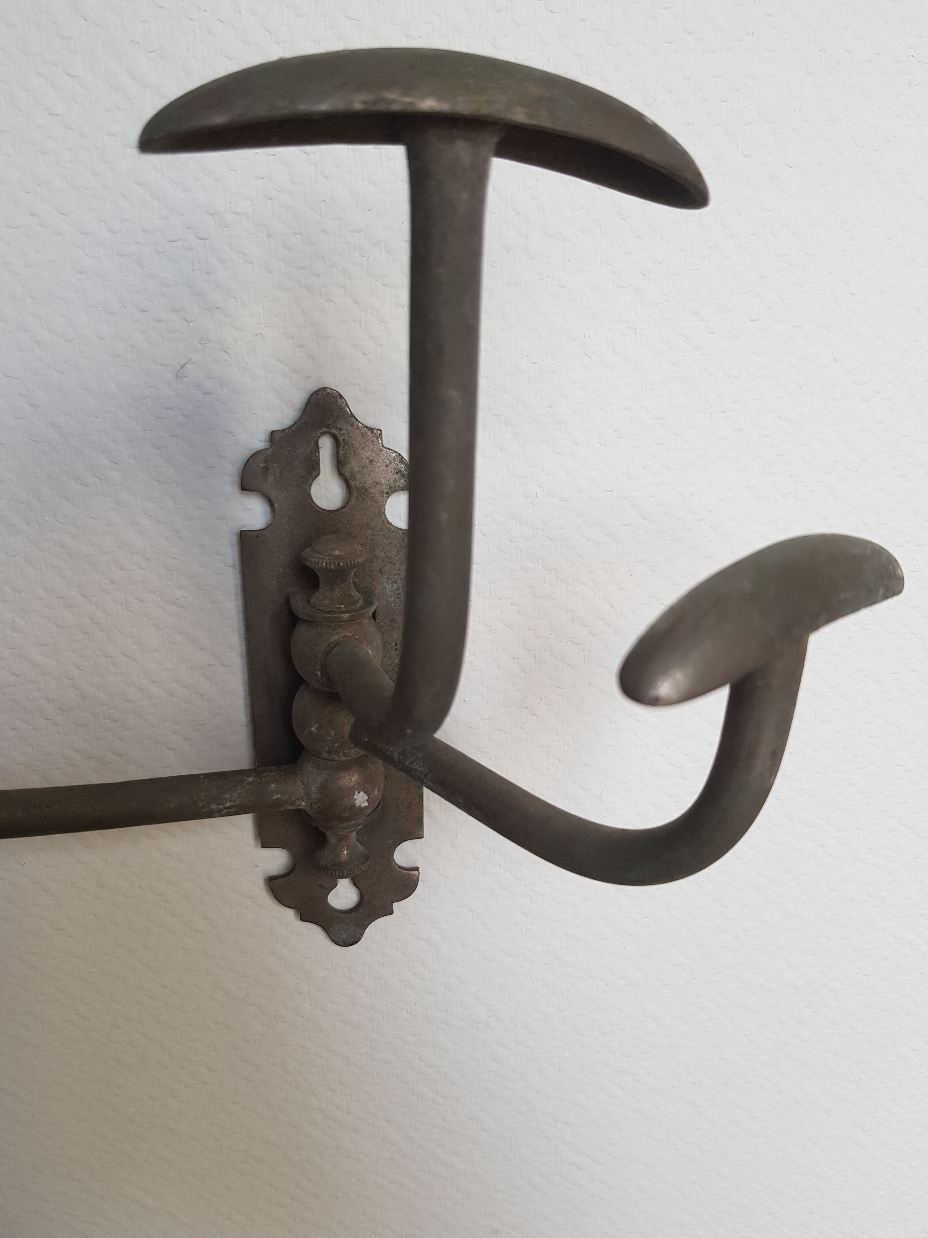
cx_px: 464
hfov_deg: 53.1
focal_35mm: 26
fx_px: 929
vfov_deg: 67.3
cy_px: 619
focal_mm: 4.2
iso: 50
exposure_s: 1/120
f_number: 1.7
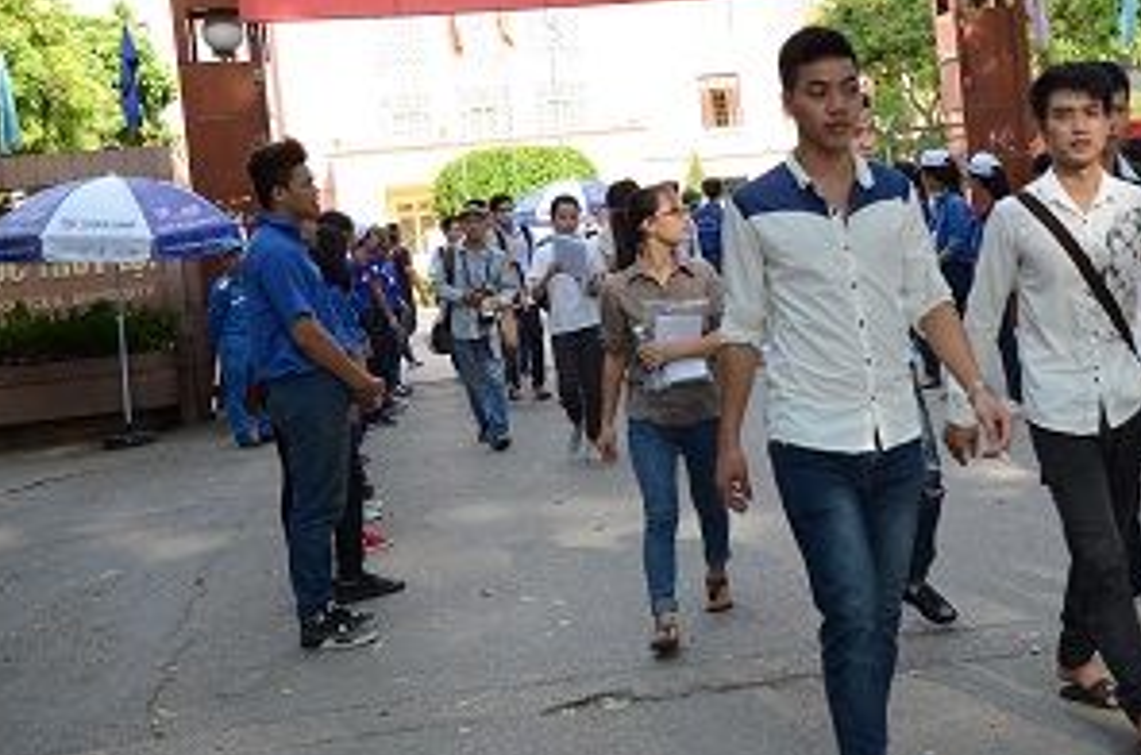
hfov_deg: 32.6
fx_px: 1898
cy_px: 275
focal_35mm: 60
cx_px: 912
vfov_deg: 22.5
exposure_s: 1/80
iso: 100
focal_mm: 24
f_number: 4.5
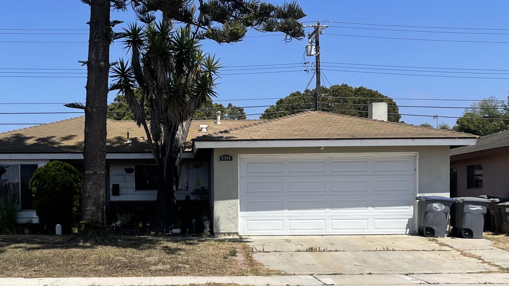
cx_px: 196
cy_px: 237
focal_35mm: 53
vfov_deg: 22.3
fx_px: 715
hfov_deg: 39.0
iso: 32
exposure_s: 1/4902
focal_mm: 5.1
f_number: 1.6
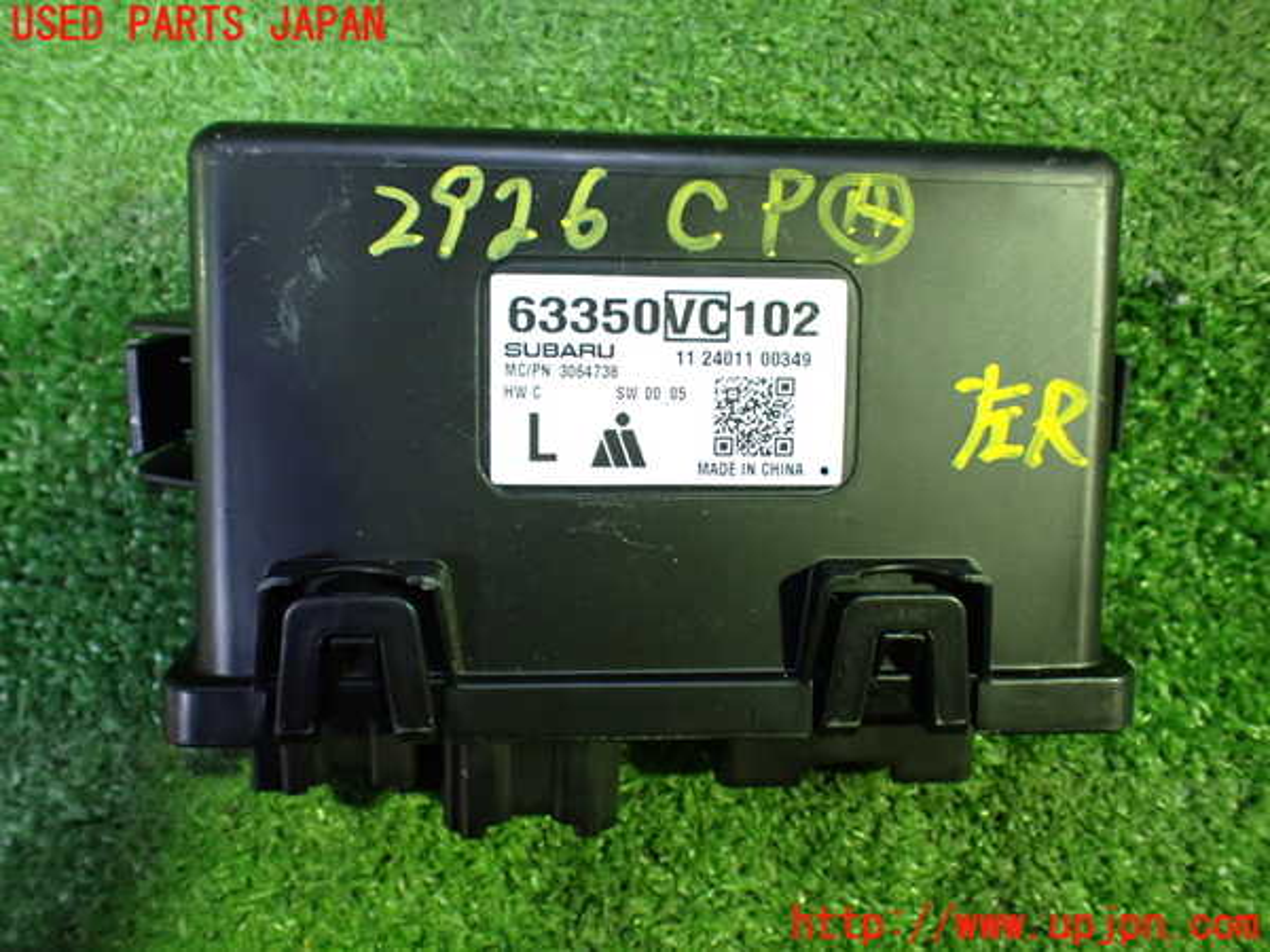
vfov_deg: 46.8
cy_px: 476
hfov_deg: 60.0
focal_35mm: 30
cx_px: 635
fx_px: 1101
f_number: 2.3
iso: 800
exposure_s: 1/30
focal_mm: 5.4
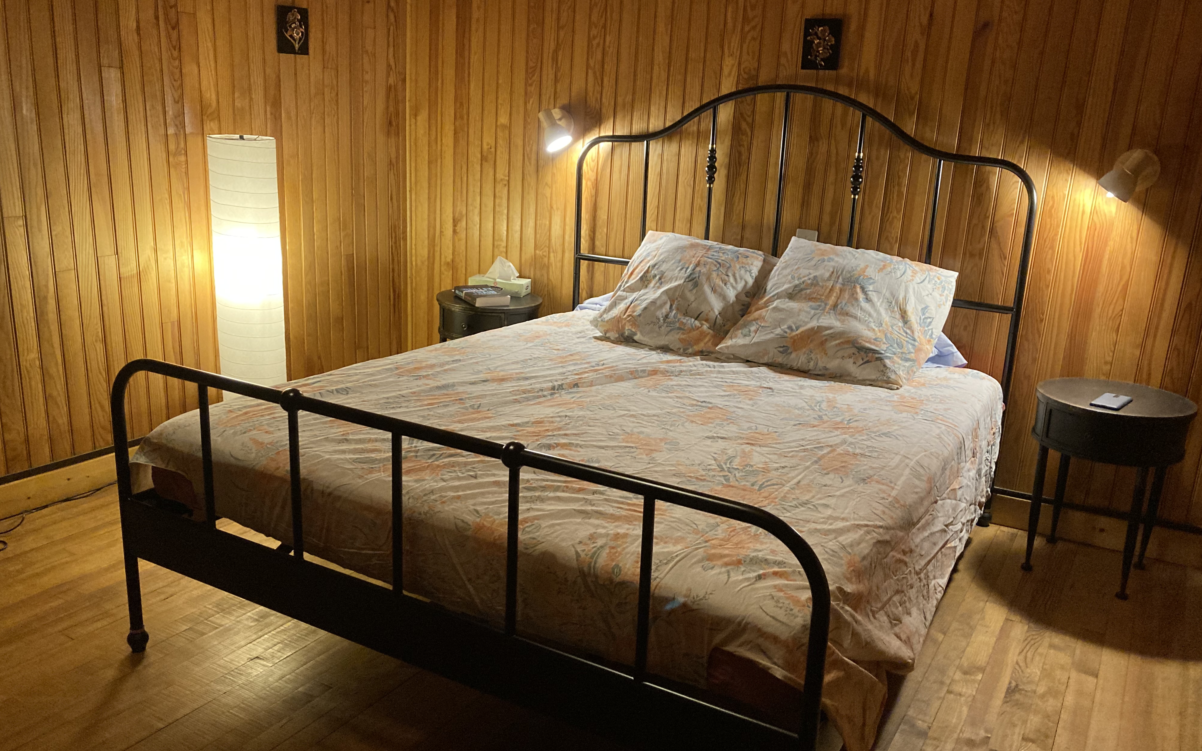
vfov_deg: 41.8
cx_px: 606
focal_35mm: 30
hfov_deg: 62.9
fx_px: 983
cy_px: 387
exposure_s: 1/40
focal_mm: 3.99
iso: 400
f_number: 1.8
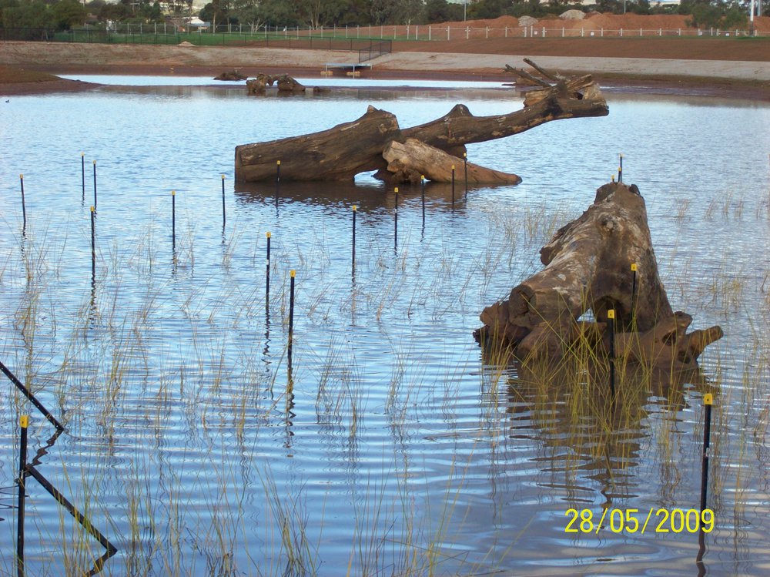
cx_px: 385
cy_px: 288
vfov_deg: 17.0
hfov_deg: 22.5
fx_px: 1934
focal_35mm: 87
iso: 105
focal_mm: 14.3
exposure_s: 1/223
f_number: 4.3
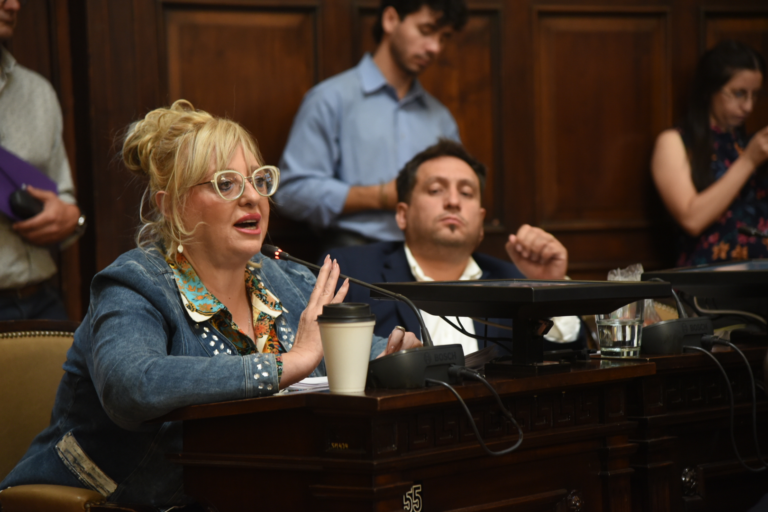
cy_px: 256
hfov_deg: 17.1
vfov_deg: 11.4
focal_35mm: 120
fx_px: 2560
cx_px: 384
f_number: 4
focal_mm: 120
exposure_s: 1/60
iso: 2000
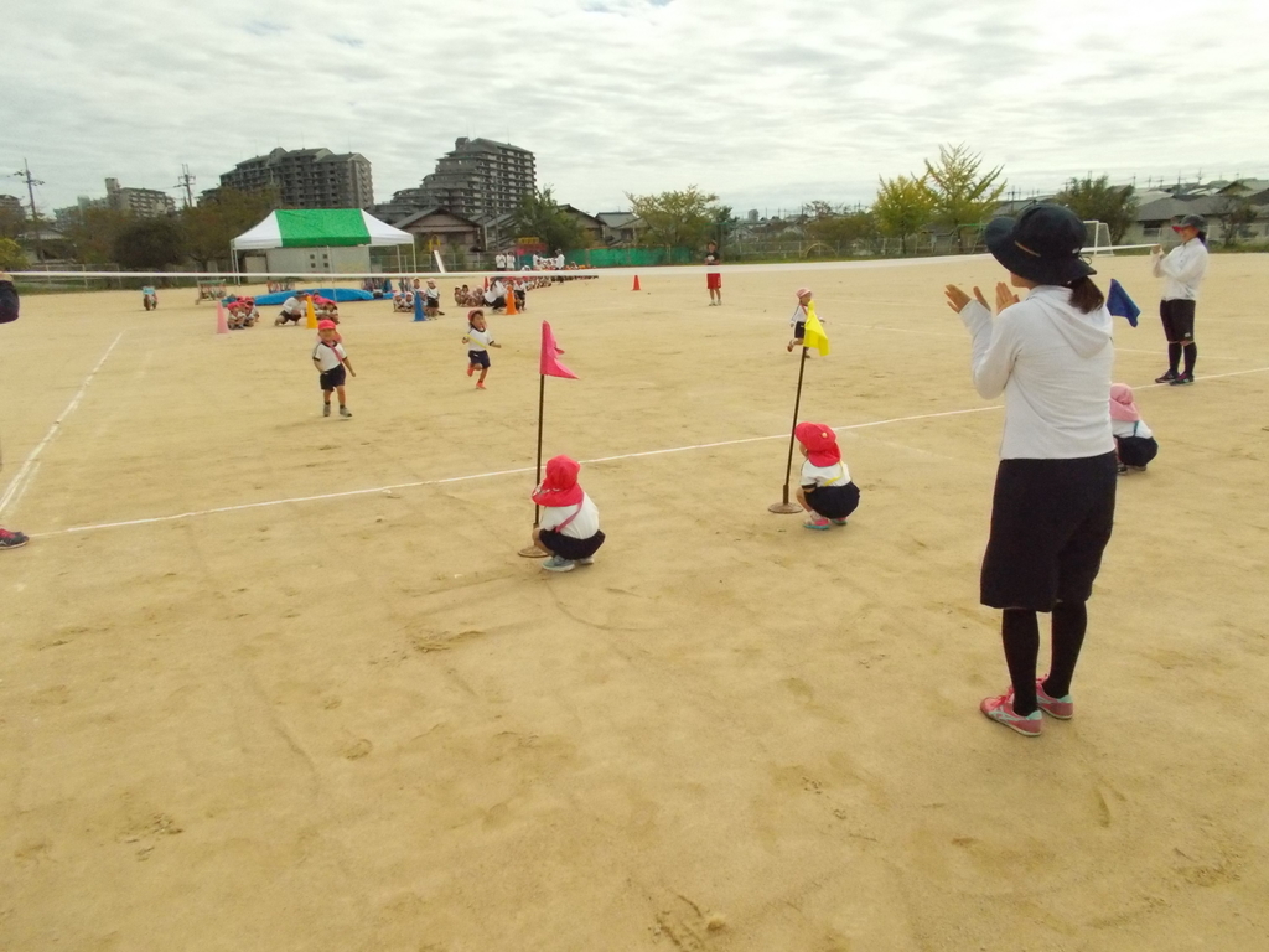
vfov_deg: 53.1
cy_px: 476
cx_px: 634
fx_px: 953
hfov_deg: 67.3
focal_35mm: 26
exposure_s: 1/2000
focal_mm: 4.6
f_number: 8
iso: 800
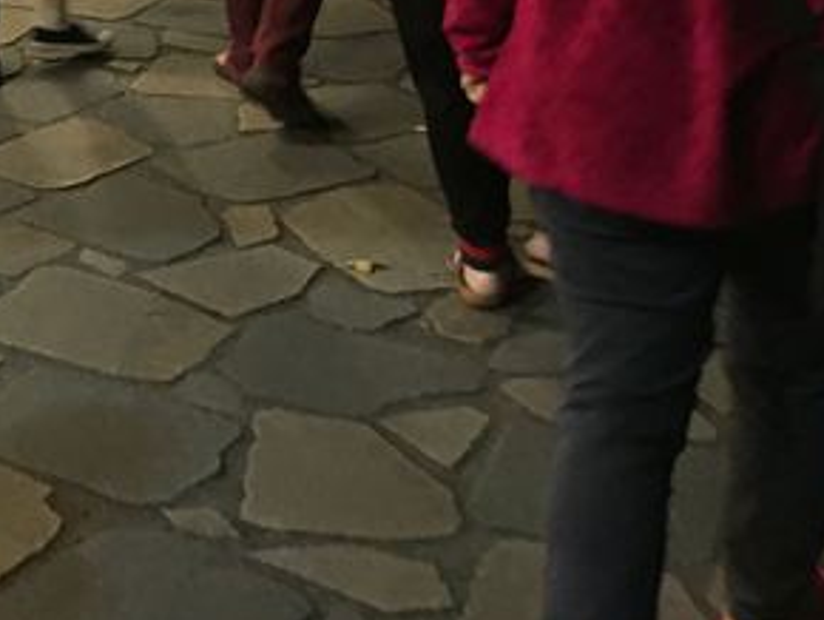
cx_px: -239
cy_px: -219
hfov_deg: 22.0
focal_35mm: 80
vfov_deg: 17.2
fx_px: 1906
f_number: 2.2
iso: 80
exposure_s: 1/10
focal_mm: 4.15
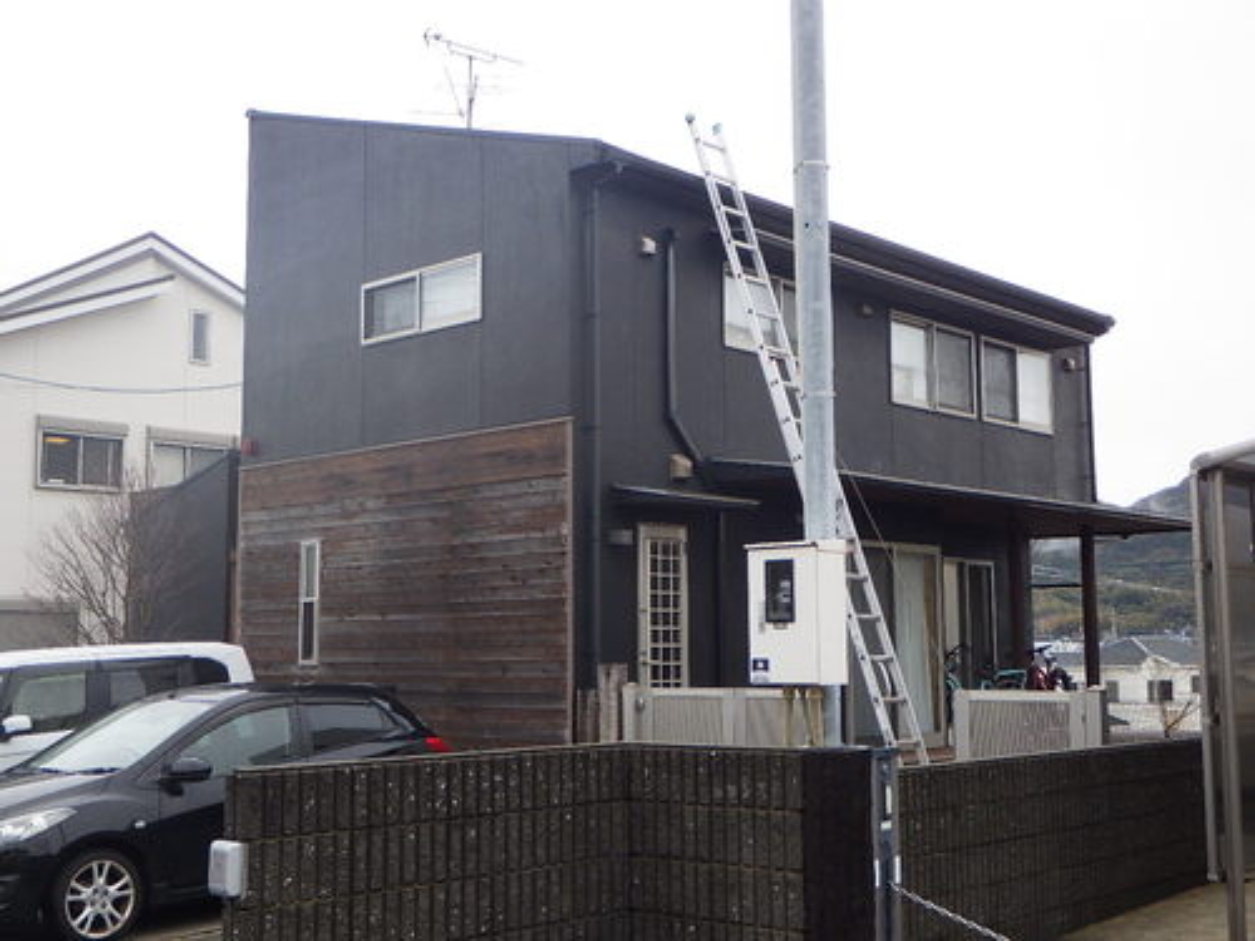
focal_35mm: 42
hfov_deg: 44.8
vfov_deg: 34.3
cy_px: 470
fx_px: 1523
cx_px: 628
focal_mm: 7.5
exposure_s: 1/200
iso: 250
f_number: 4.2
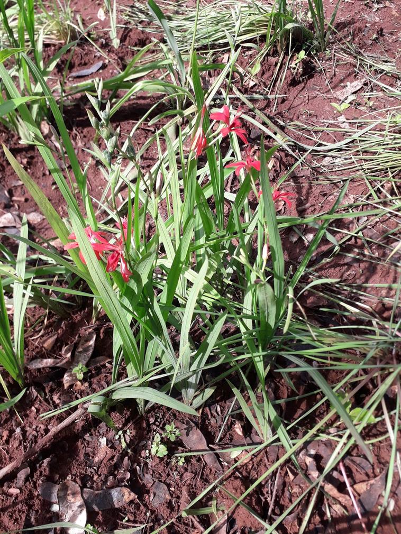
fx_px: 417
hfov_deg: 51.4
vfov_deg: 65.3
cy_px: 267
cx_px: 200
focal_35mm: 27
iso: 40
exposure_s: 1/460
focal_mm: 3.6
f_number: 1.9
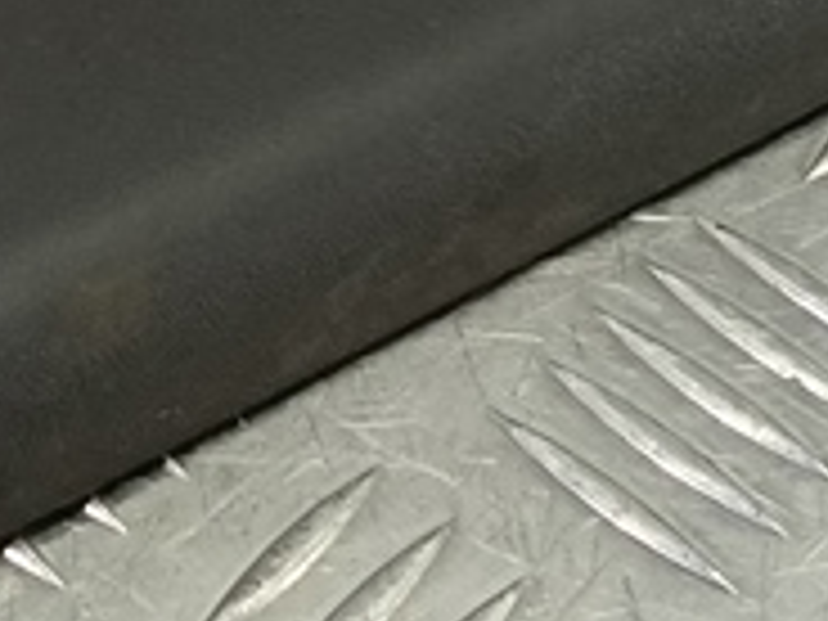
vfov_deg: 11.0
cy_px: -387
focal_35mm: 128
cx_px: -63
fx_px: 3062
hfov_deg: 15.0
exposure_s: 1/50
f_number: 1.6
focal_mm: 4.11
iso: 124
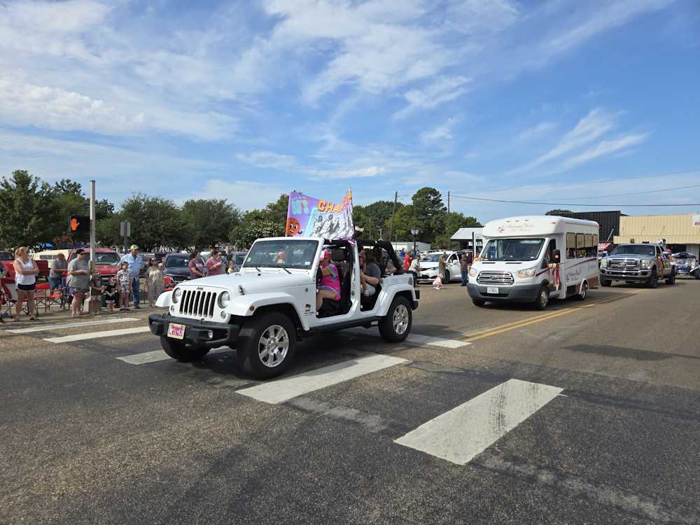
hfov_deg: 73.9
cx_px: 350
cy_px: 262
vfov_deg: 58.9
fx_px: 465
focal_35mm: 23
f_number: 1.8
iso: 25
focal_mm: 5.4
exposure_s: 1/2175
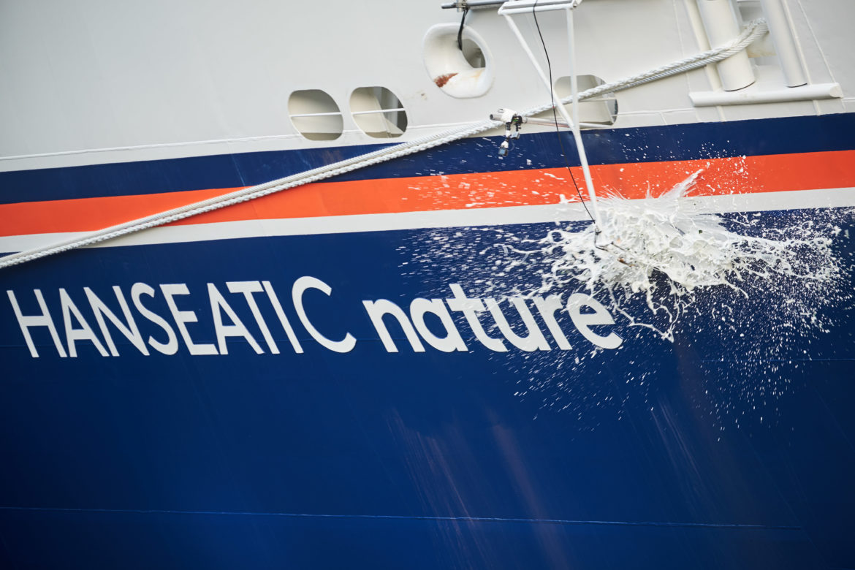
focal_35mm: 166
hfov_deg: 12.4
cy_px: 285
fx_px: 3942
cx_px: 428
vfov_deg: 8.3
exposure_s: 1/240
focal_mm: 110.6
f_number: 2.8
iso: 200
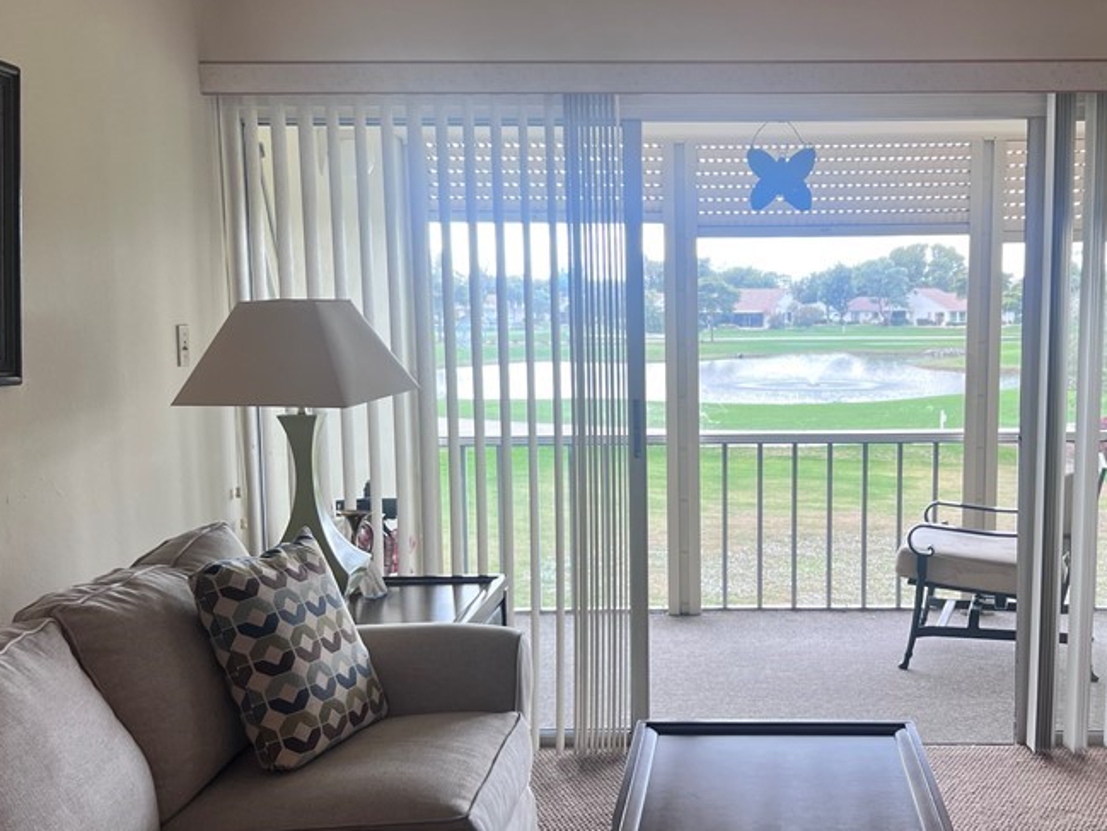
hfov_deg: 45.1
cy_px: 462
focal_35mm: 41
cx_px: 739
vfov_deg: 35.1
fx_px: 1311
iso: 40
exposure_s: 1/120
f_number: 1.5
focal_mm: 5.7
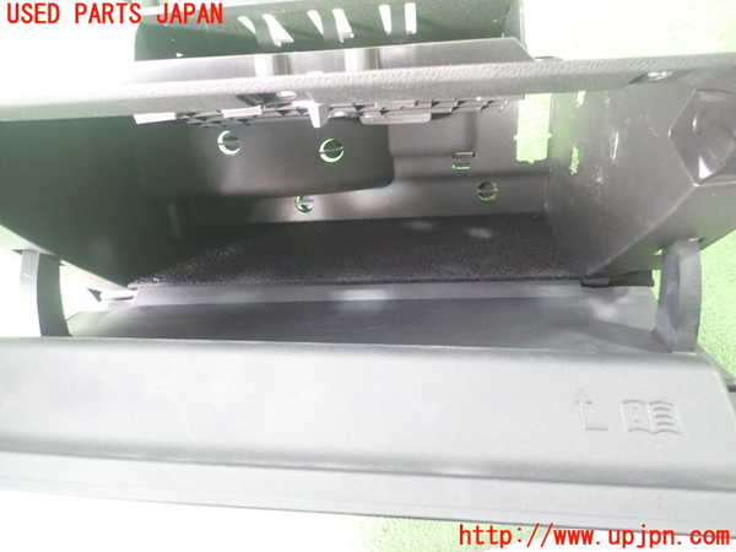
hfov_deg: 69.4
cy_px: 276
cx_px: 368
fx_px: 532
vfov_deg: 54.9
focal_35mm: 25
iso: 800
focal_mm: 4.5
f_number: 2
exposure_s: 1/30
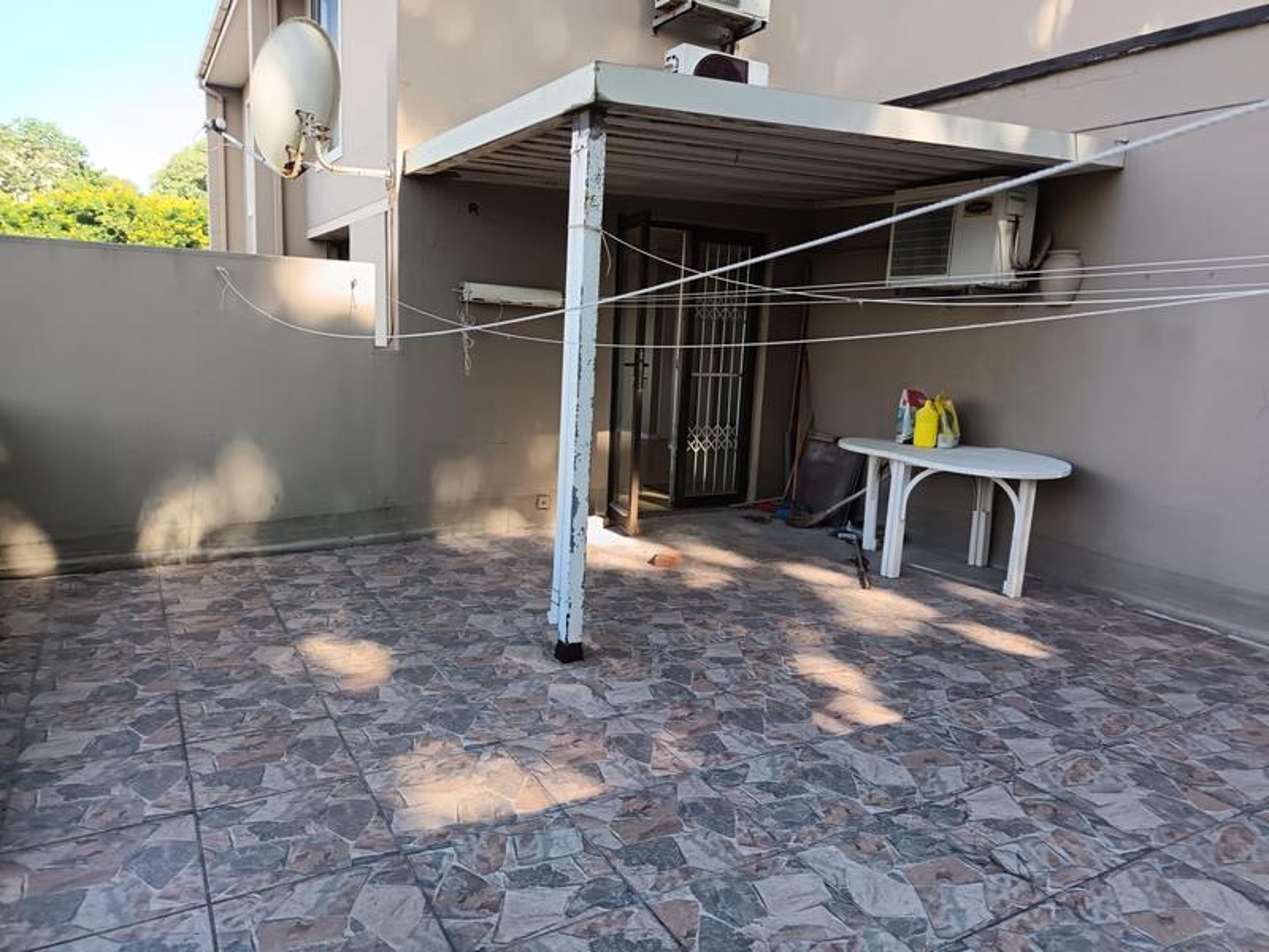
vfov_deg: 56.8
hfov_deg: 71.6
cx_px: 634
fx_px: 880
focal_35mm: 24
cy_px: 476
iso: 175
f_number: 1.75
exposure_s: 1/100
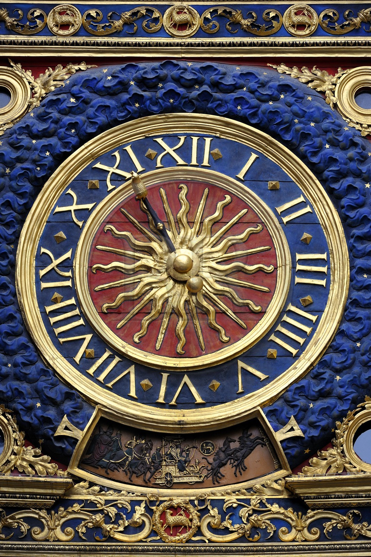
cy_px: 278
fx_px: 3093
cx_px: 186
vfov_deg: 10.3
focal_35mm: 200
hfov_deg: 6.9
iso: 400
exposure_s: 1/160
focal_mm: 200
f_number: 9
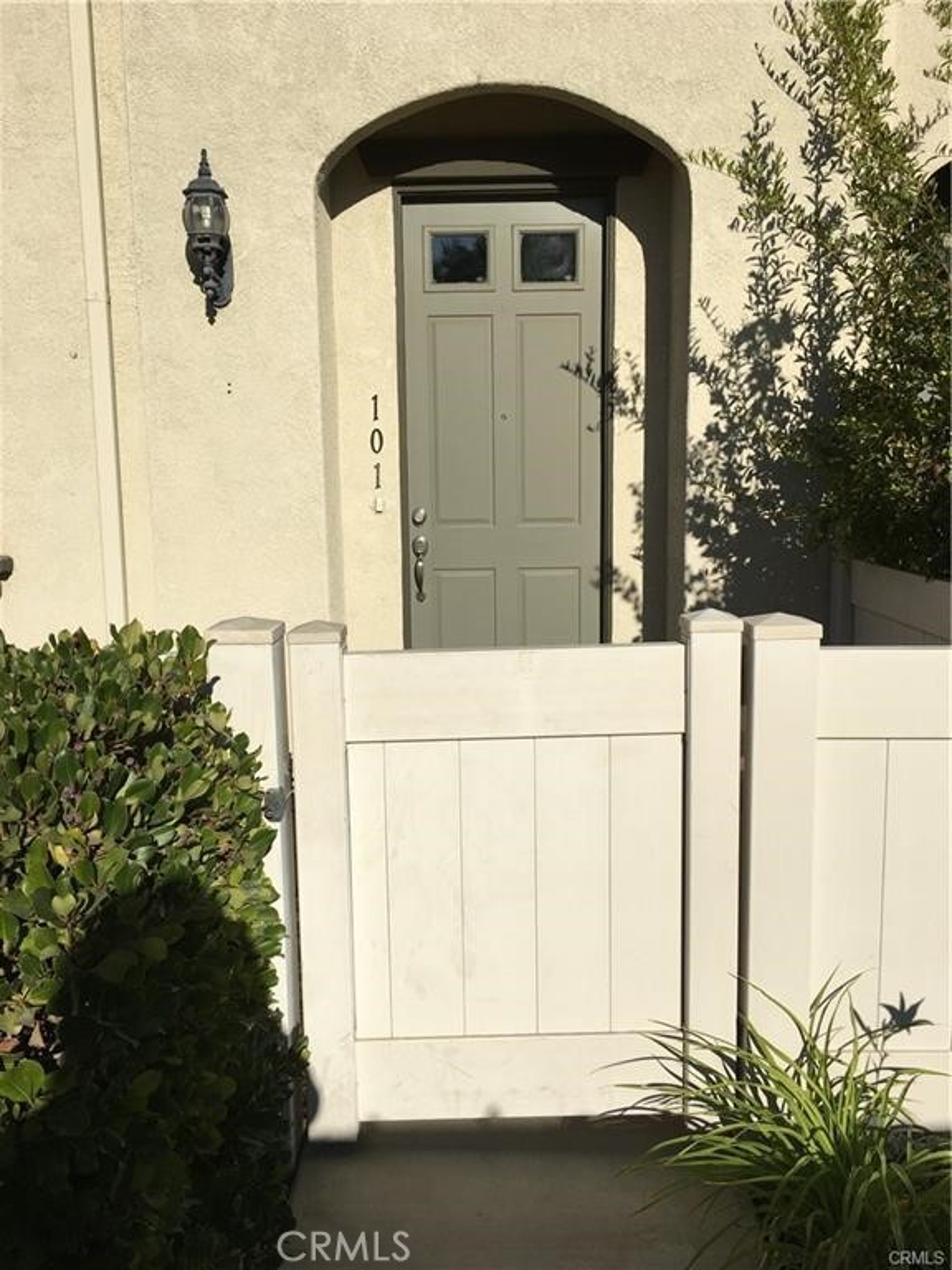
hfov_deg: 48.2
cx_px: 476
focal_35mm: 29
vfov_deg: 61.7
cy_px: 635
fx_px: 1063
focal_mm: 4.15
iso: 25
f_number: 2.2
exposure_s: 1/3846
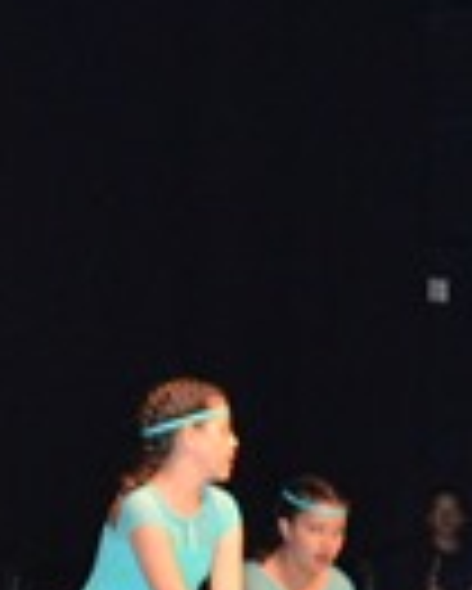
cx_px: -238
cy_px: 374
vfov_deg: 7.0
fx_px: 4779
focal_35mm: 274
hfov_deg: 5.6
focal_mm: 40
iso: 3200
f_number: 5
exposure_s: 1/60
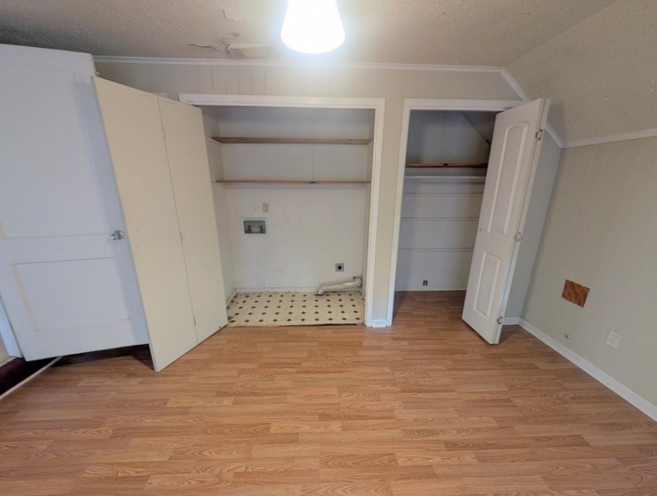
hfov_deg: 110.4
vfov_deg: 94.7
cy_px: 248
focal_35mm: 12
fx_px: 228
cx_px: 328
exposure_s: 1/24
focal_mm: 2.23
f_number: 1.95
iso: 167
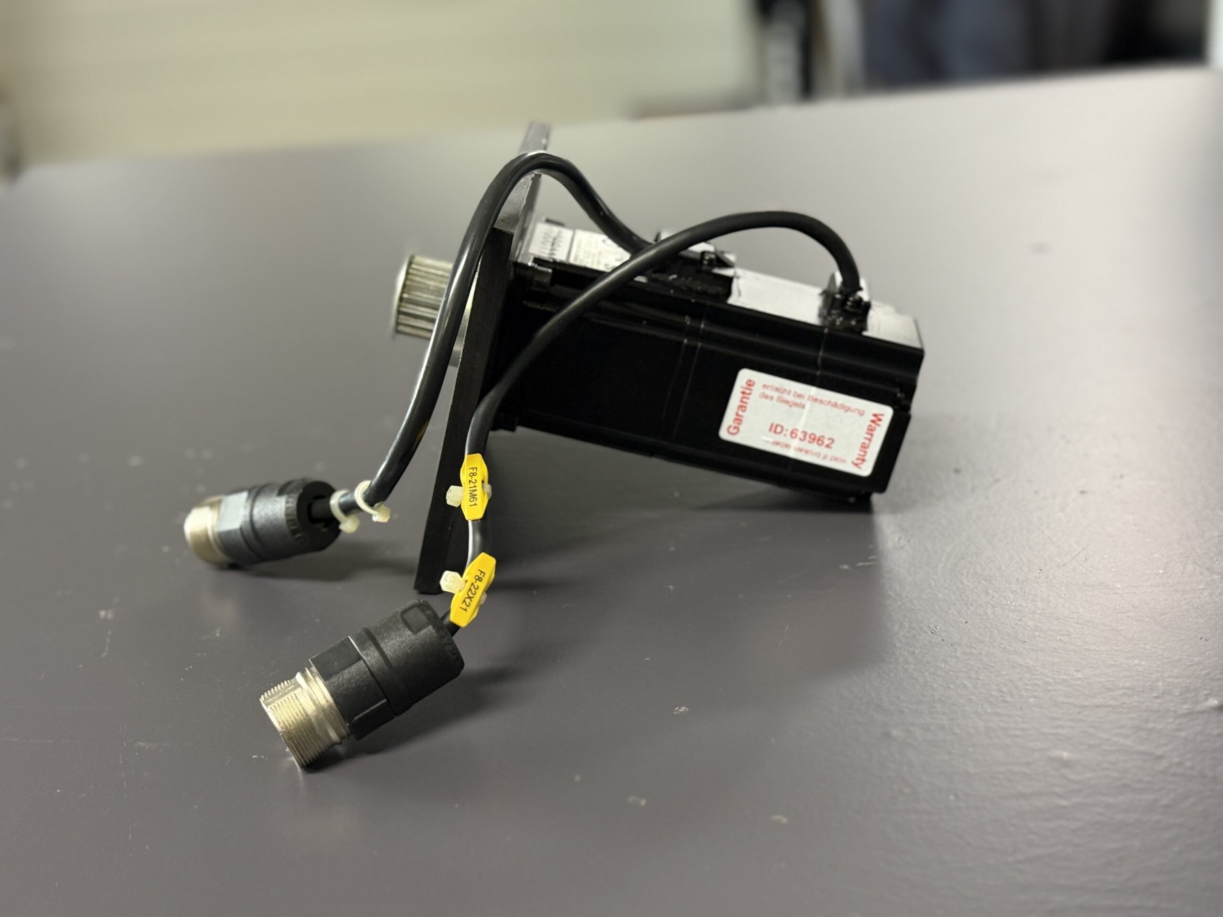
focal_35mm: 48
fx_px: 1696
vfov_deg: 30.3
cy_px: 458
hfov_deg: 39.7
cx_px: 612
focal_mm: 6.76
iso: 250
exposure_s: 1/33
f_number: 1.78
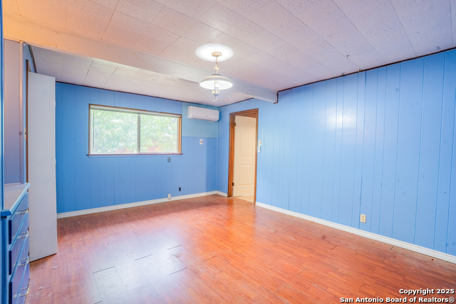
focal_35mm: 16
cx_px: 228
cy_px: 152
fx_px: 203
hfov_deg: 96.7
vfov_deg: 73.8
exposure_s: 1/250
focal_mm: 16
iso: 320
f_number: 9
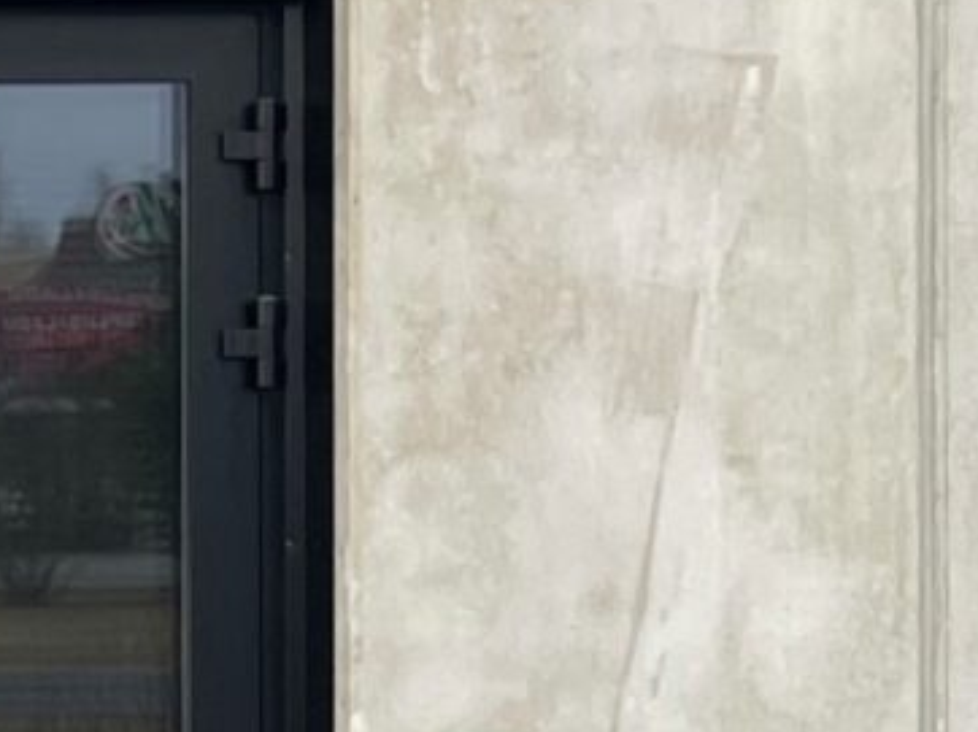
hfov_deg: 8.2
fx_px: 5195
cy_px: 567
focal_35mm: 184
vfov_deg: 8.0
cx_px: -2413
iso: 32
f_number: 1.6
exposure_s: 1/278
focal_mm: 4.2
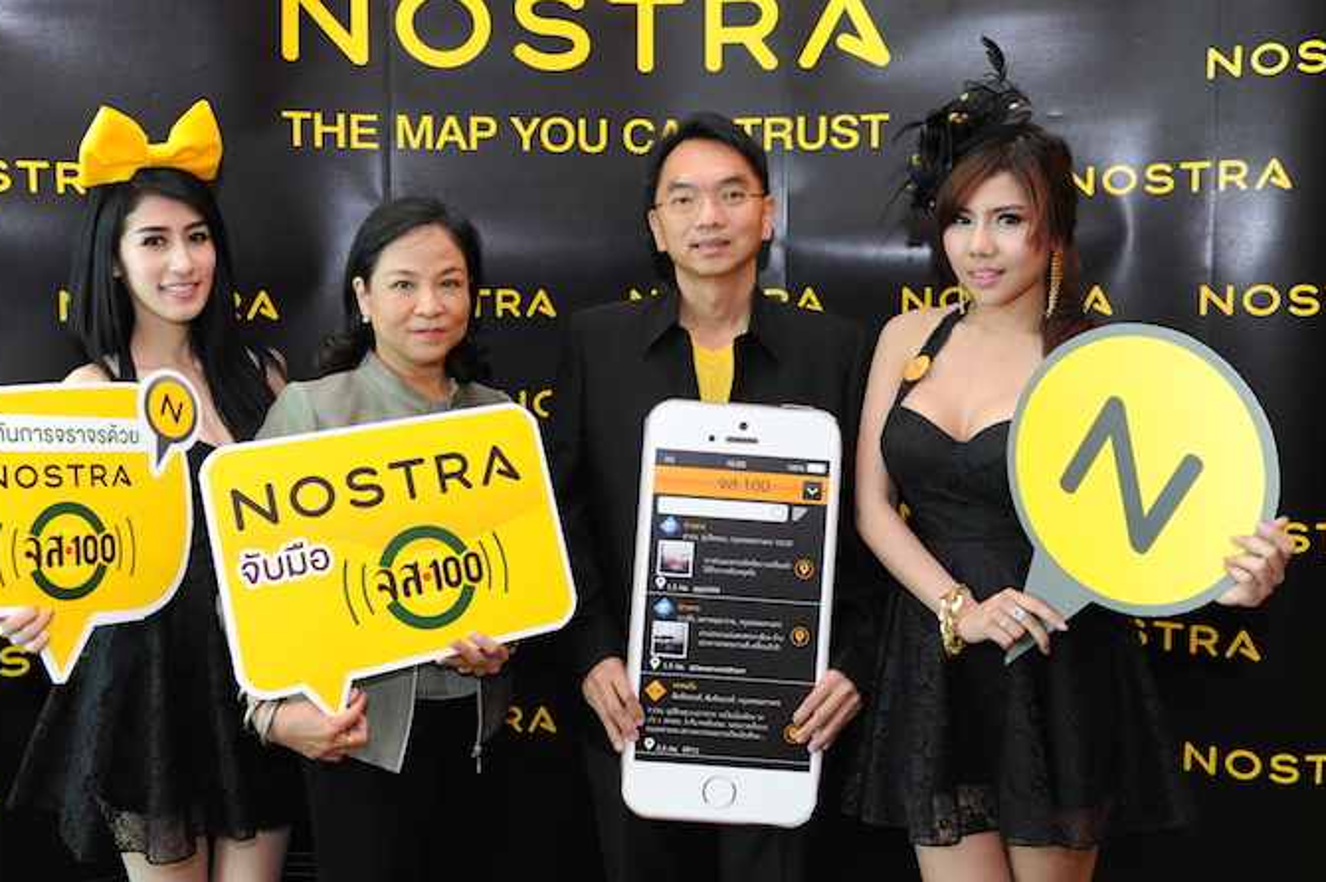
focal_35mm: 37
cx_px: 604
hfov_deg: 51.8
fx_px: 1362
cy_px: 397
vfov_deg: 35.9
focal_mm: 31
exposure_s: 1/80
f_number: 4.5
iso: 1250
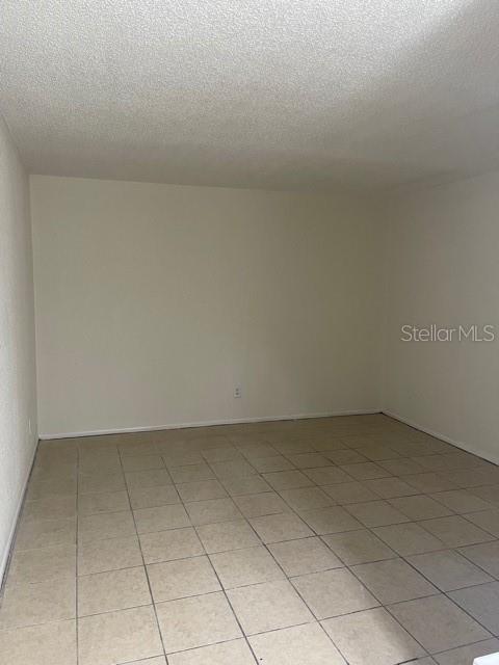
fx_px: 500
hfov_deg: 53.1
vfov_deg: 67.3
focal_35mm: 26
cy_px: 332
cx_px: 250
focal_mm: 5.1
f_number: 1.6
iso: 160
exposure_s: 1/60
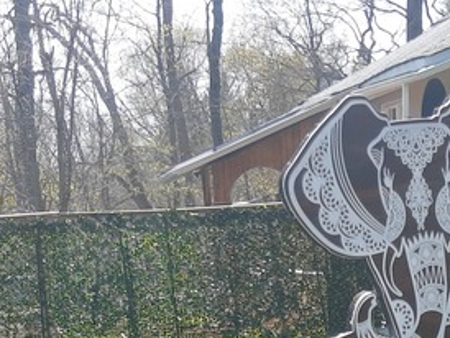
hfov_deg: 19.8
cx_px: 417
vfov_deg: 14.5
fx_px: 1262
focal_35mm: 97
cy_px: 464
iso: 40
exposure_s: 1/597
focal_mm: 3.95
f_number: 1.8
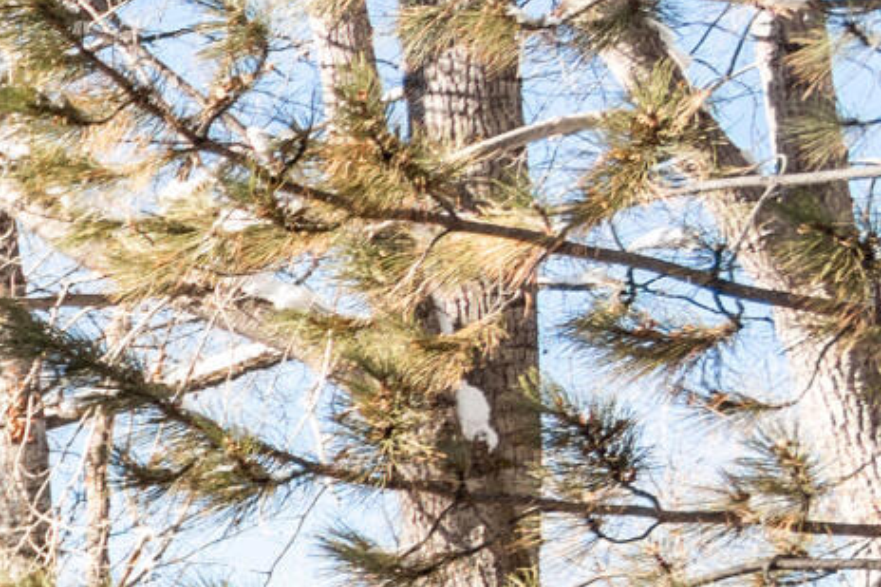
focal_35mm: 110
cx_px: -1861
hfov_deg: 10.9
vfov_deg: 11.1
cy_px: 1258
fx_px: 2691
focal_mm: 17
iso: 100
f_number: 7.1
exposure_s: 1/8
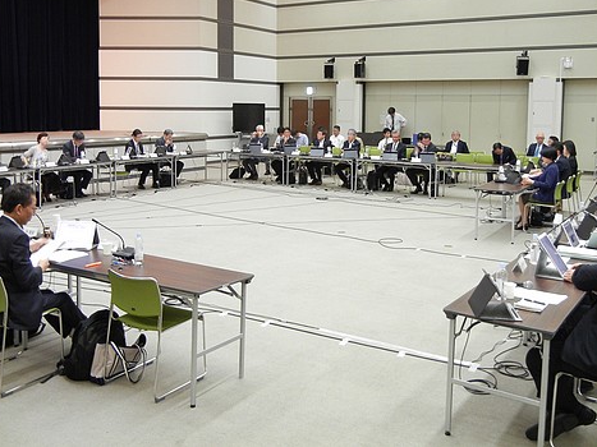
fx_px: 621
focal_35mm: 36
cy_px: 180
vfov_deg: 39.5
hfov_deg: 51.4
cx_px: 298
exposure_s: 1/10.3
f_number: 3.5
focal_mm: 5.4
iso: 400
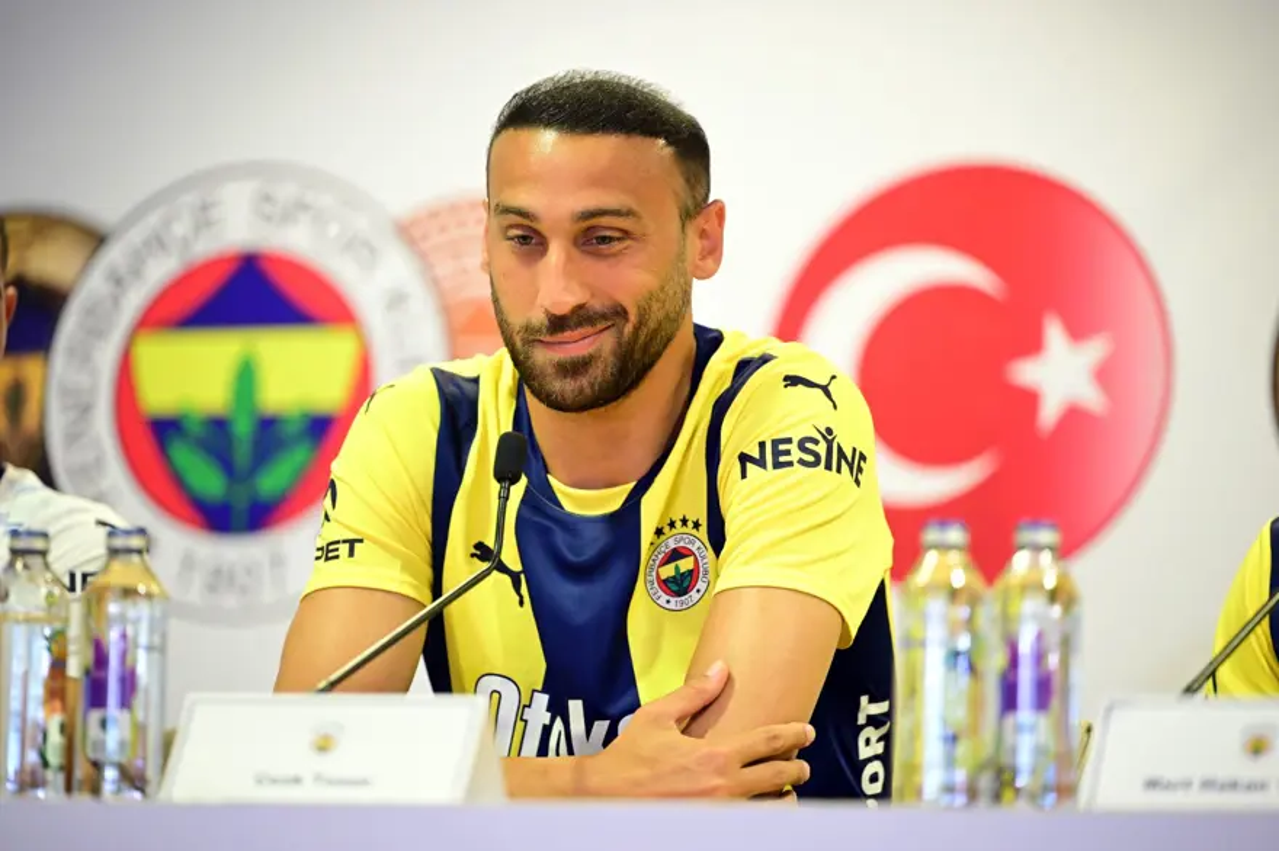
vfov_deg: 6.9
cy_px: 426
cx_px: 640
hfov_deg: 10.3
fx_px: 7103
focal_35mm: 200
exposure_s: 1/80
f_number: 2.8
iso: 2000
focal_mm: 200
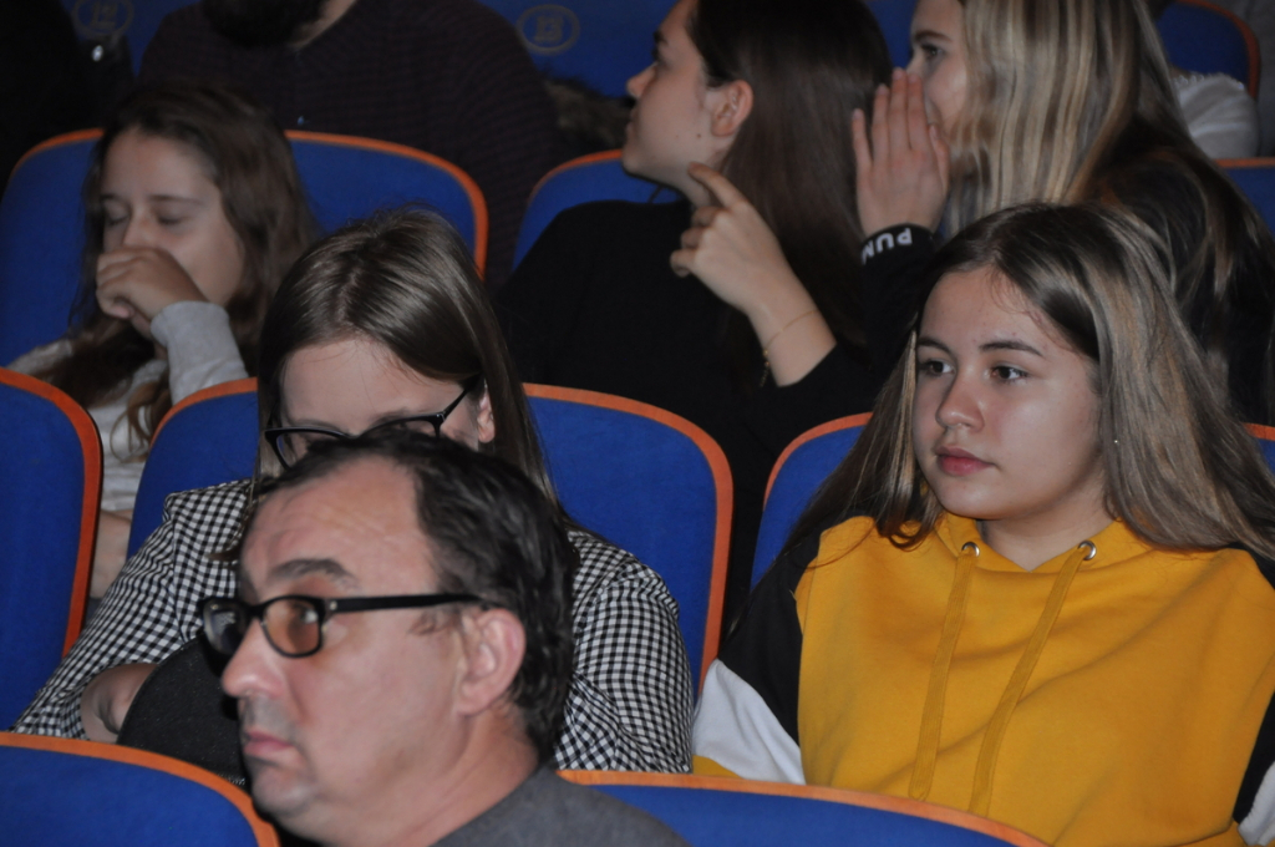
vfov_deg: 7.5
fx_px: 6473
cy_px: 424
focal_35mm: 183
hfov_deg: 11.2
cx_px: 638
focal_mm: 122
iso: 800
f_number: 5.6
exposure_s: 1/60
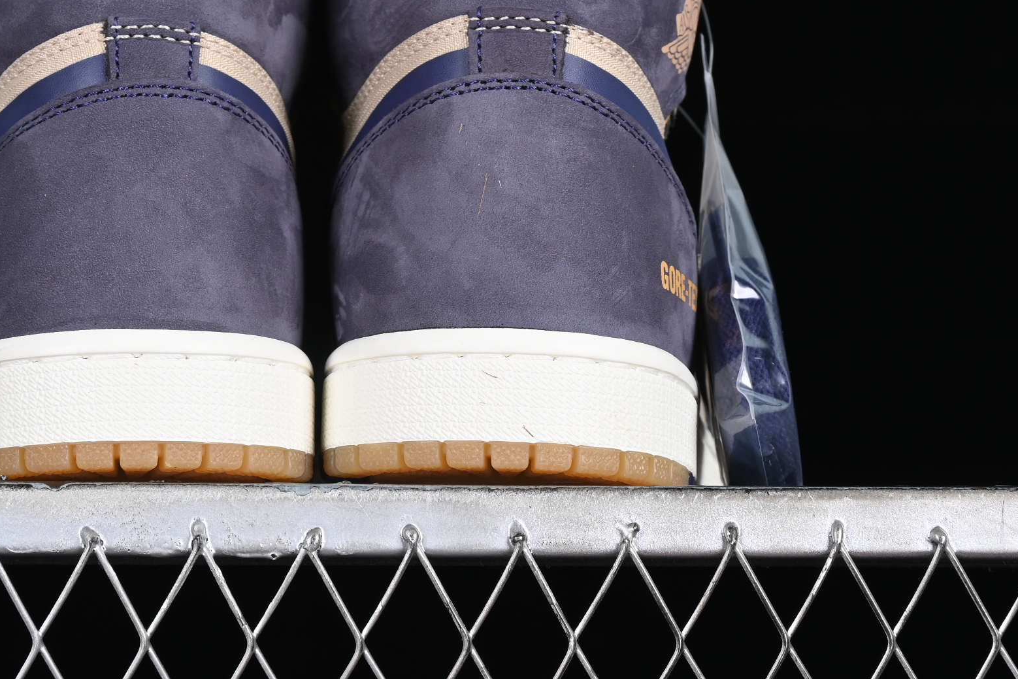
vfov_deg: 10.2
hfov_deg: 15.3
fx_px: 3789
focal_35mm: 134
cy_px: 120
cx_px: 327
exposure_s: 1/80
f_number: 7.1
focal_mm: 50
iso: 160
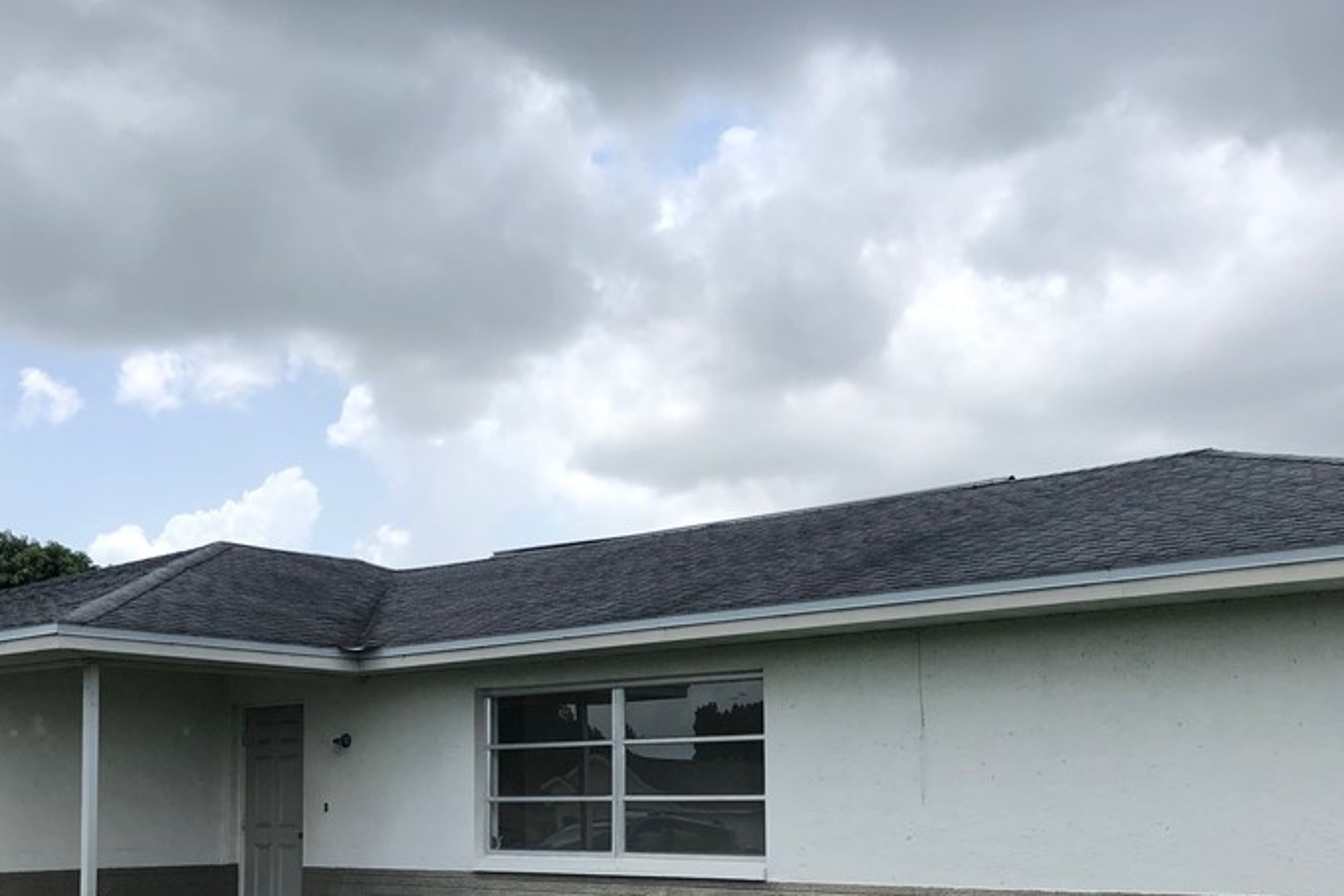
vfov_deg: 29.8
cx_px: 573
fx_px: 1643
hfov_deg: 44.4
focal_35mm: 44
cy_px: 712
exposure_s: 1/2000
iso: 20
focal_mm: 3.99
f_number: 1.8
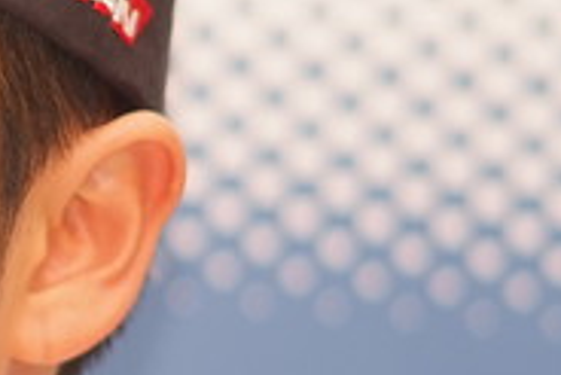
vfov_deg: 1.3
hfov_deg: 1.9
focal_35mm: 1056
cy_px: 232
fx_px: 16468
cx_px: -424
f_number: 2.8
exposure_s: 1/125
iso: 400
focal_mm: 180
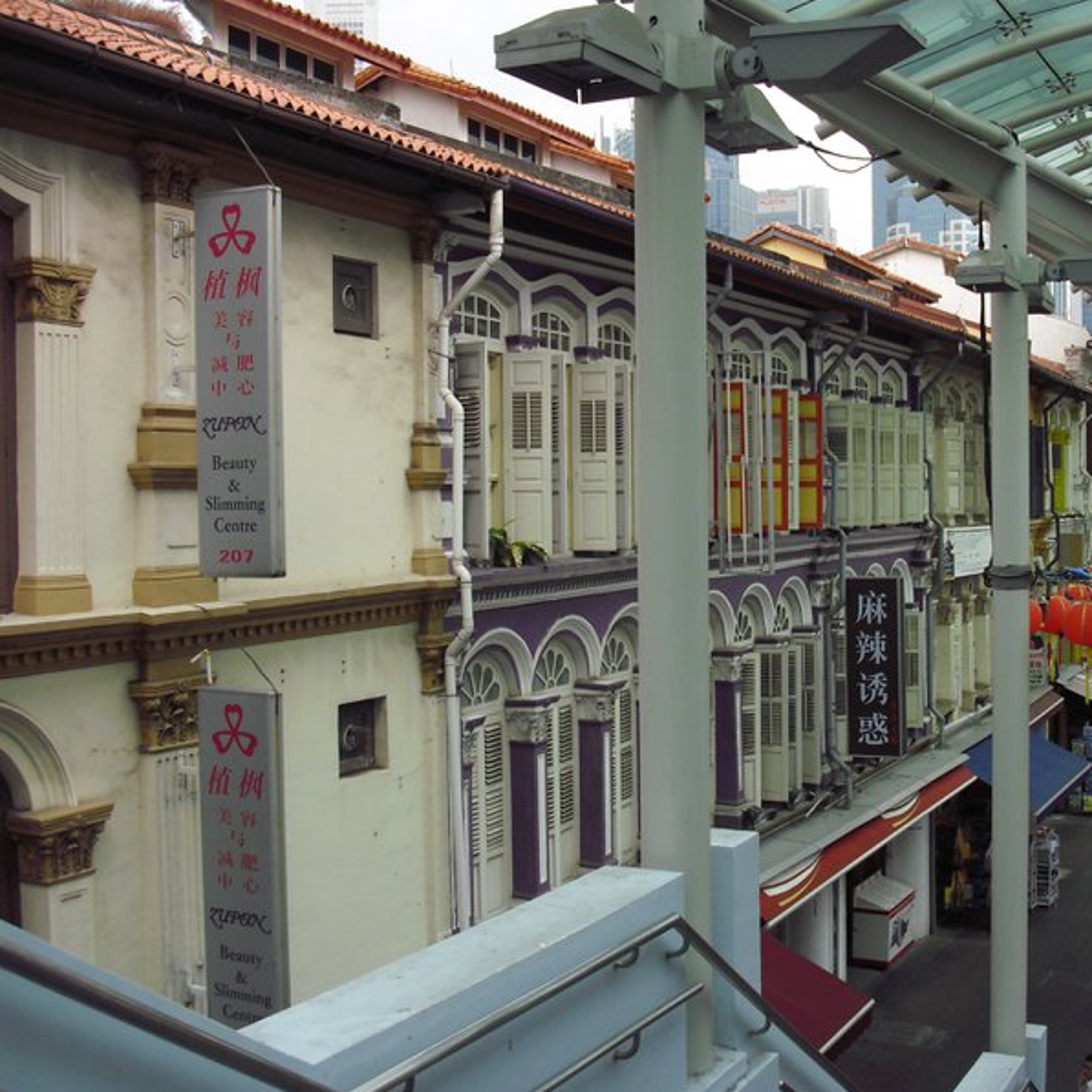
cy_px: 547
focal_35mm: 45
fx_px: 1606
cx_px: 723
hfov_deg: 37.2
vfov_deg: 37.6
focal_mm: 6.2
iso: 100
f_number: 2.8
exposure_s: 1/320
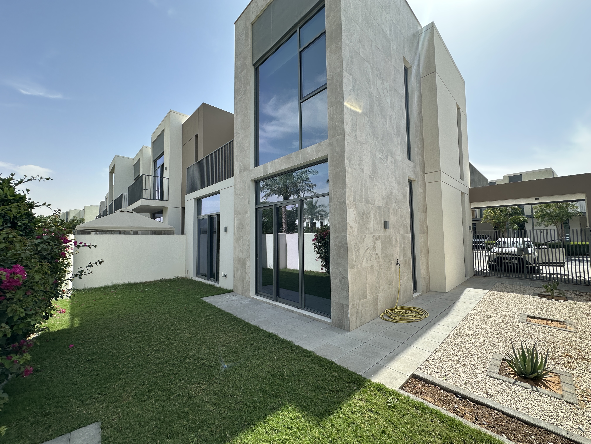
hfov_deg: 102.1
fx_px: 239
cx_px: 296
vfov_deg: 85.7
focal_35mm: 14
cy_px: 222
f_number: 2.2
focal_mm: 2.22
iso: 40
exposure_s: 1/1247
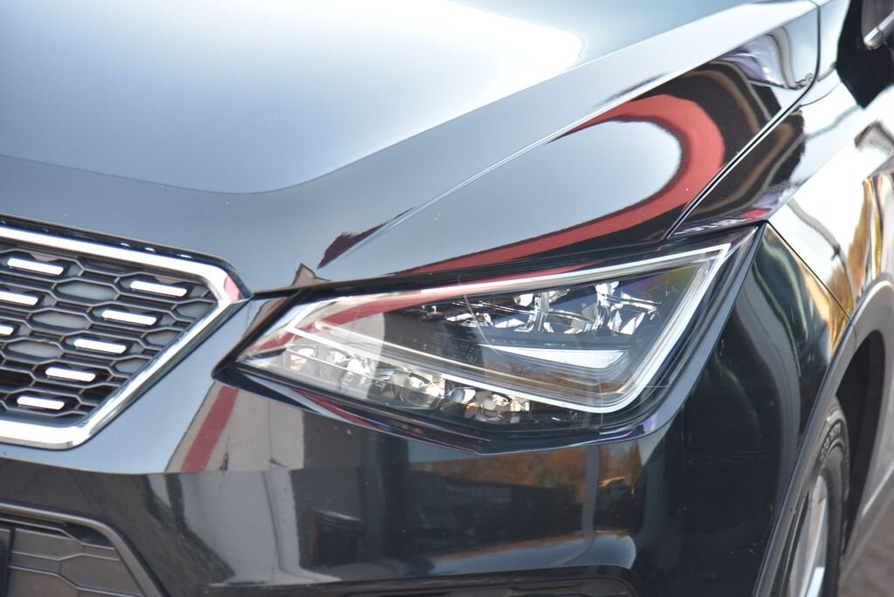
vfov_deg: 11.4
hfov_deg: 17.1
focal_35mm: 120
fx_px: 2982
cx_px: 447
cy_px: 298
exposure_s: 1/50
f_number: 4
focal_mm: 120
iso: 500
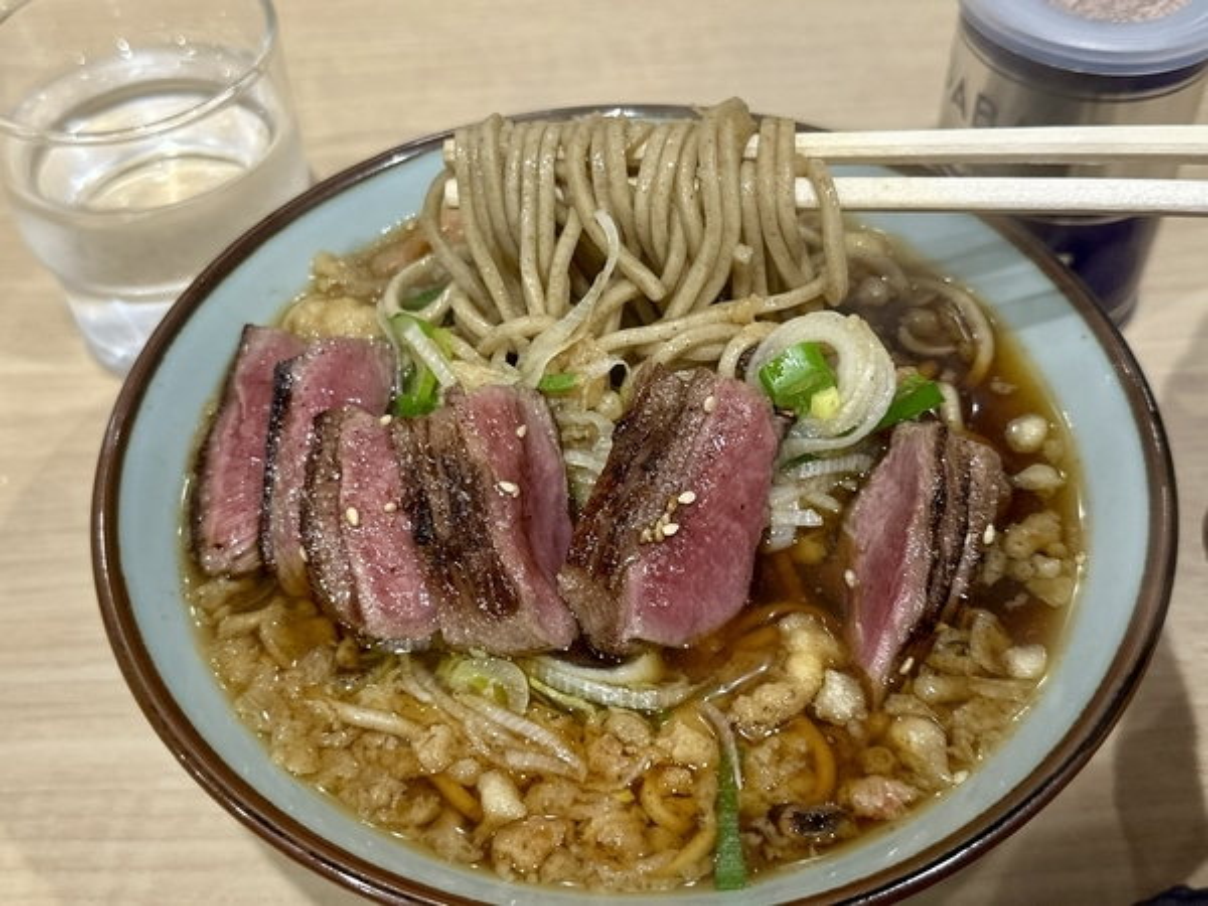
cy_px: 453
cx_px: 604
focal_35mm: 24
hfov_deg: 71.6
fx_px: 838
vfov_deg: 56.8
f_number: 1.78
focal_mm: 6.86
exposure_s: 1/50
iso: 125
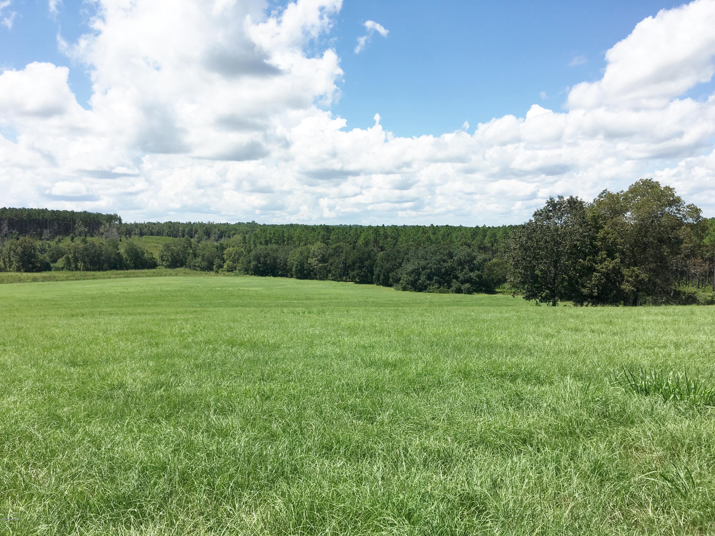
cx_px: 358
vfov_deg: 48.2
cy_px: 268
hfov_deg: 61.7
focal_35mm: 29
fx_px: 599
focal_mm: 4.15
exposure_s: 1/2137
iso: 25
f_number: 2.2
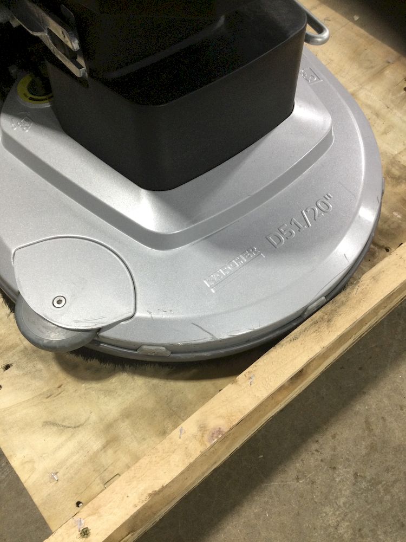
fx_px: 485
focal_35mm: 31
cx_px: 203
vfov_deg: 58.4
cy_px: 271
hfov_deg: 45.4
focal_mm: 3.3
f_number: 2.4
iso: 80
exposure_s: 1/33
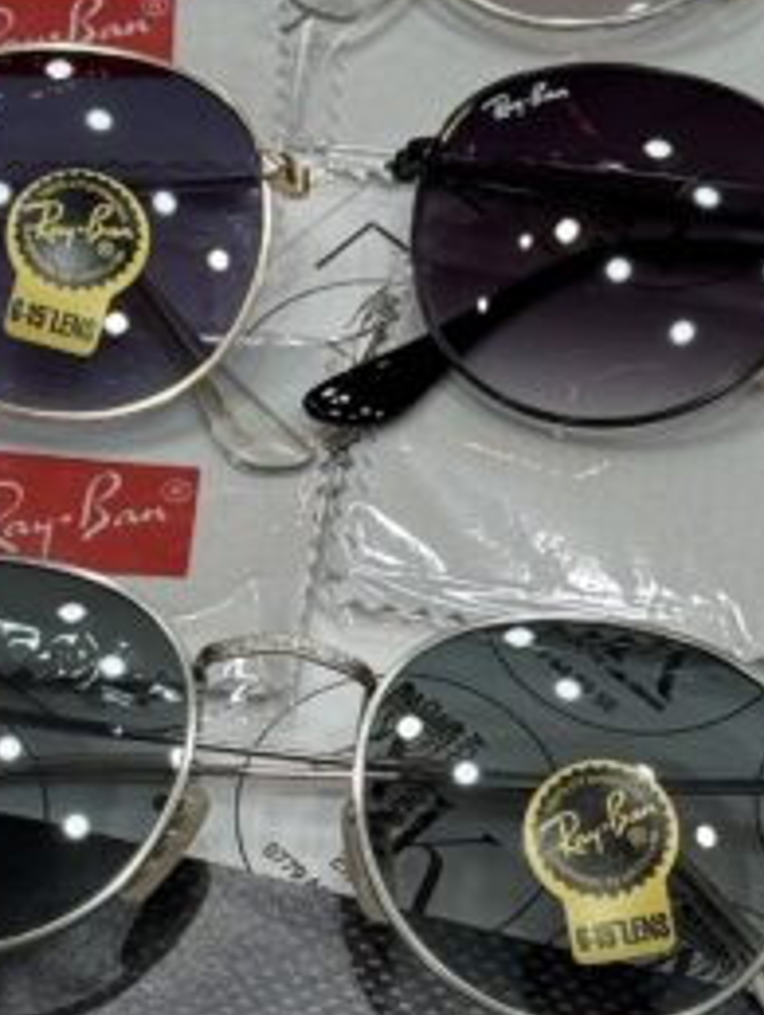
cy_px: 600
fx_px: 4345
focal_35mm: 148
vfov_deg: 13.3
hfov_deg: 10.0
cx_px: 368
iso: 50
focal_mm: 6.76
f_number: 1.78
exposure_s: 1/121
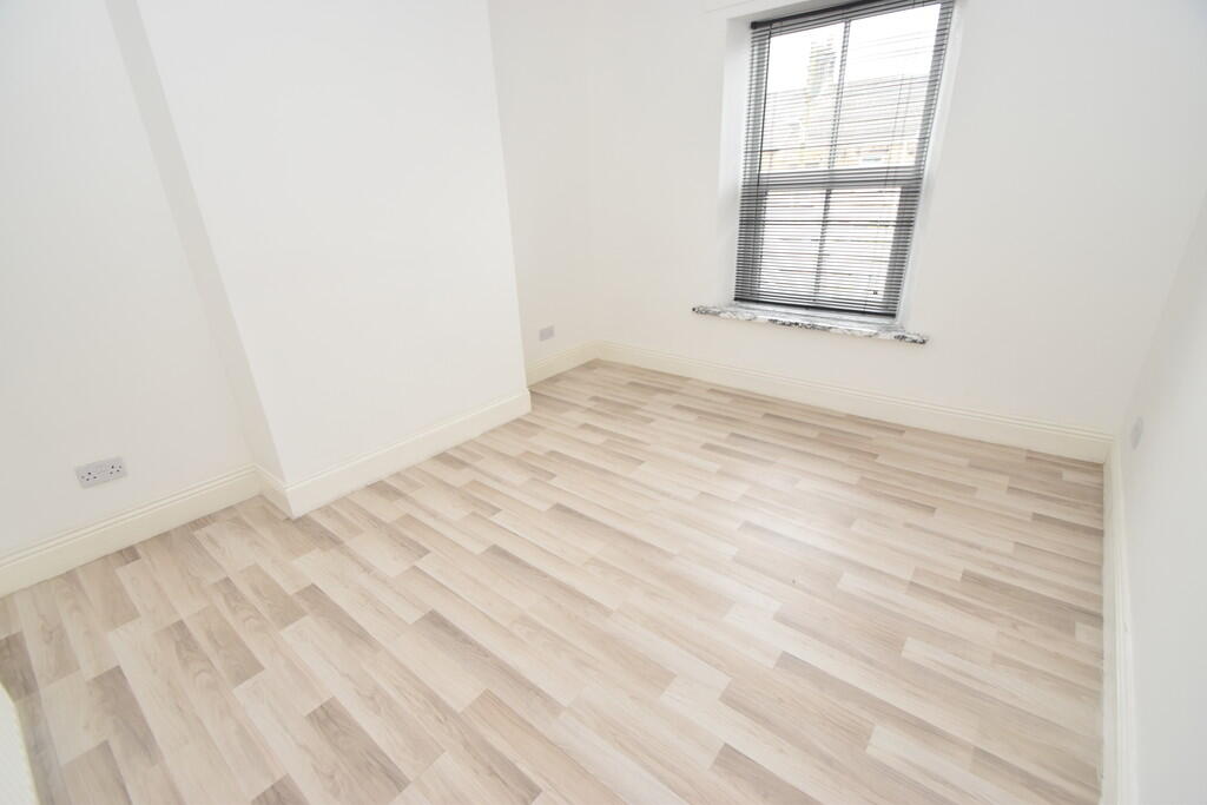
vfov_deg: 77.3
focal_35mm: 15
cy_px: 402
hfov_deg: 100.4
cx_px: 604
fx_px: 503
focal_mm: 10
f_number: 5.6
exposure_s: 1/125
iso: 720
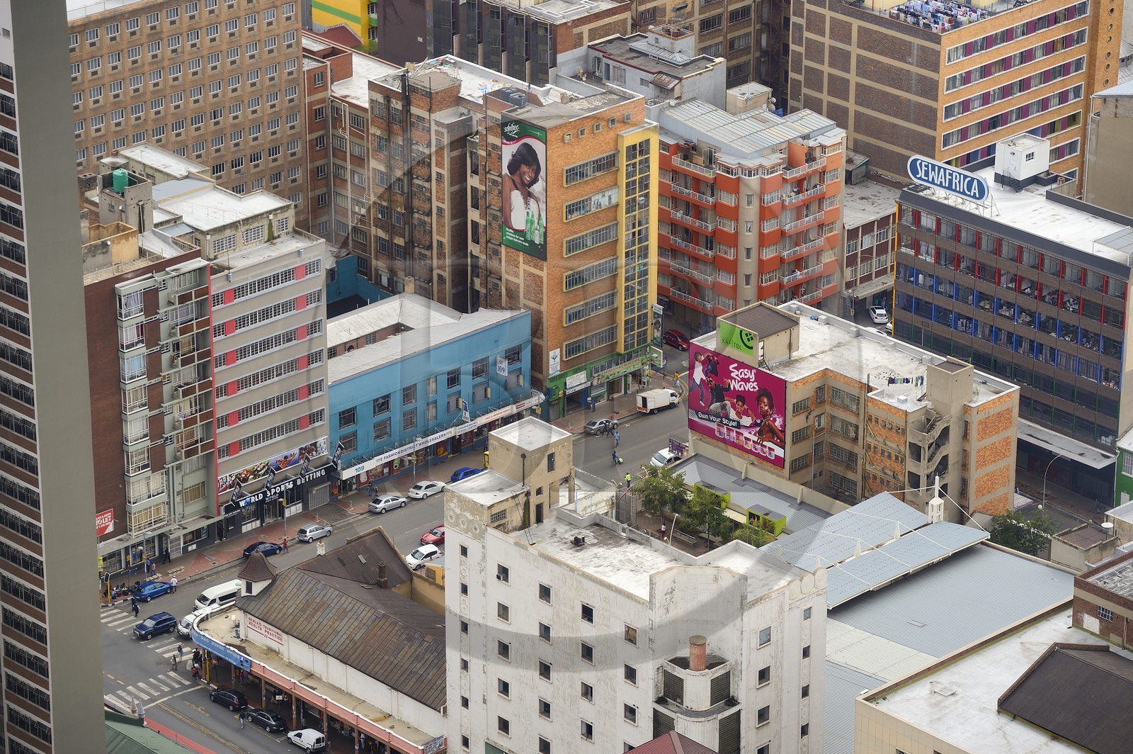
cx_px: 566
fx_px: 3931
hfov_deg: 16.4
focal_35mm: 125
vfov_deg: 10.9
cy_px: 377
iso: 100
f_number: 5
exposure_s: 1/400
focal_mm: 125
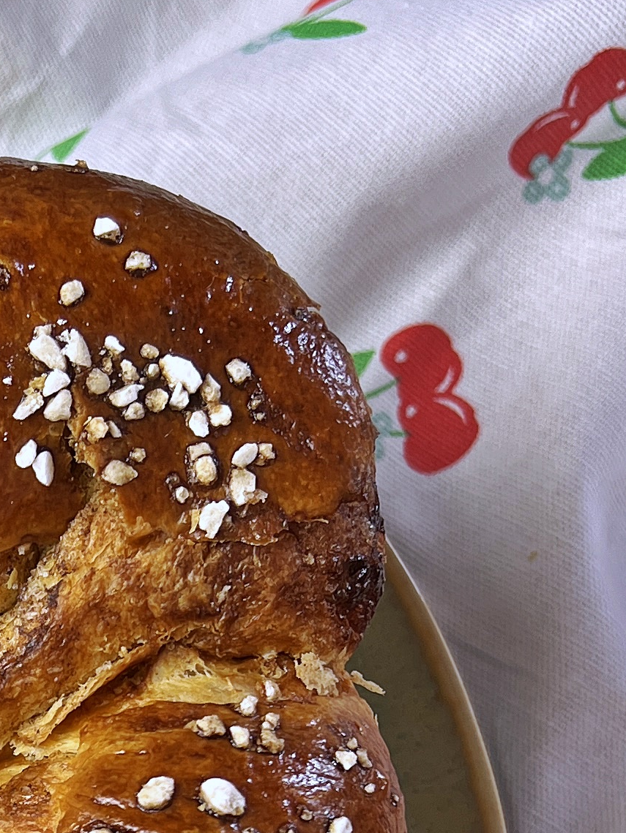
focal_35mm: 92
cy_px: 915
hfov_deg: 15.4
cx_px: -143
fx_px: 2217
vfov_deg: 20.3
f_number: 1.5
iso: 32
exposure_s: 1/100
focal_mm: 5.7
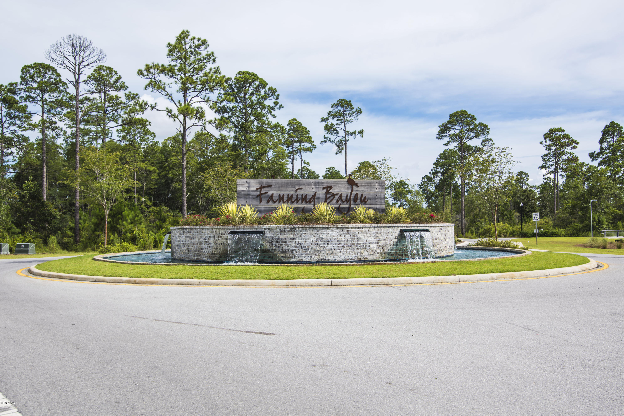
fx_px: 607
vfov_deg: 37.9
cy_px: 208
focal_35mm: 35
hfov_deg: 54.4
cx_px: 312
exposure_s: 1/250
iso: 100
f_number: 10
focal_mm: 35
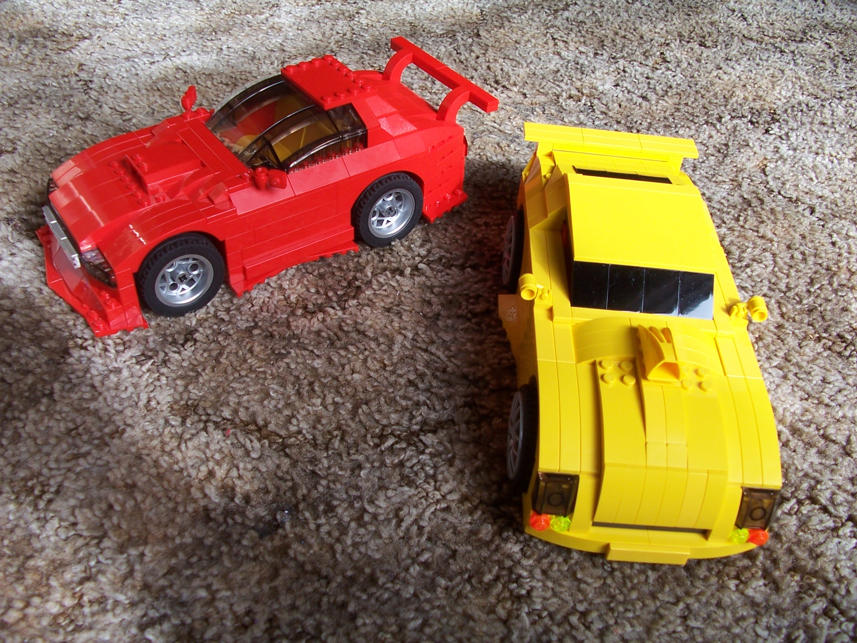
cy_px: 322
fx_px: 867
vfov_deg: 40.7
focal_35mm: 35
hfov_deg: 52.6
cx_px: 428
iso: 80
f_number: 2.8
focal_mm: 6
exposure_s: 1/180
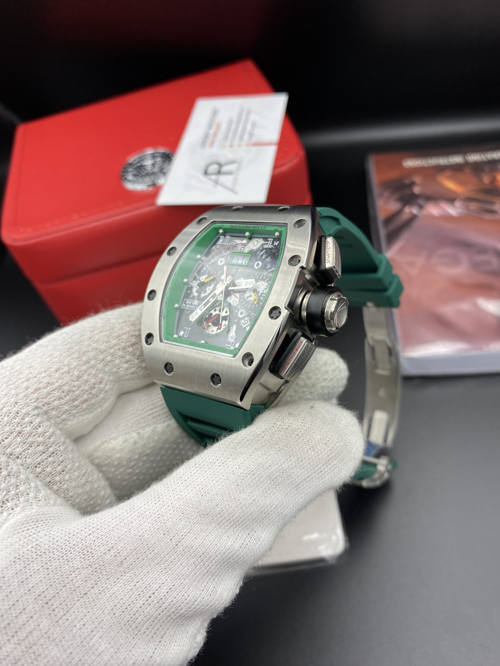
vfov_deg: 67.3
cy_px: 333
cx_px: 250
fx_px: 501
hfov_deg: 53.1
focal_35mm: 26
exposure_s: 1/341
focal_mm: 4.25
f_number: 1.8
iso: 32
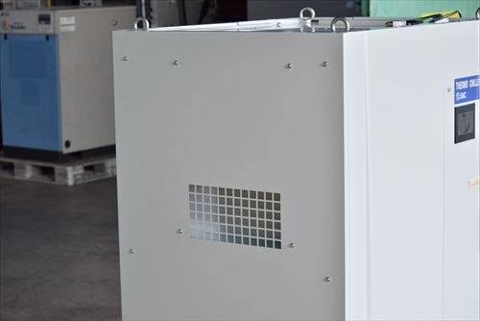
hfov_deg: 24.6
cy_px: 160
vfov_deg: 16.6
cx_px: 240
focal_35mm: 82
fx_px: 1101
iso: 1250
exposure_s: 1/200
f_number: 6.3
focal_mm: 55
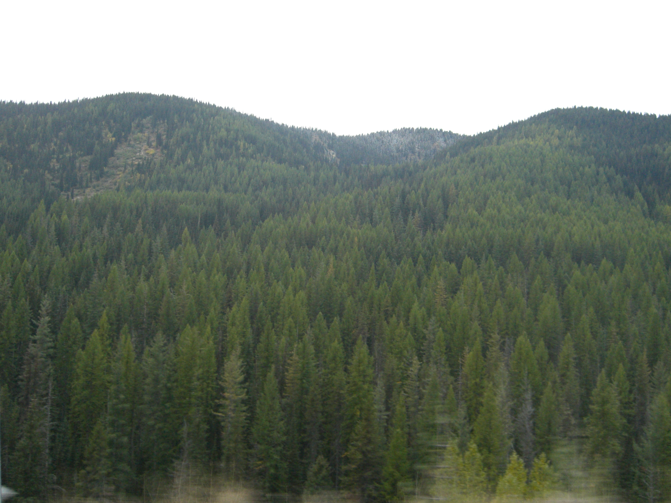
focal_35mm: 38
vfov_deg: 37.7
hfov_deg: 49.0
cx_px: 336
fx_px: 737
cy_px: 252
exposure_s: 1/80
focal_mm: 7.9
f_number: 2.8
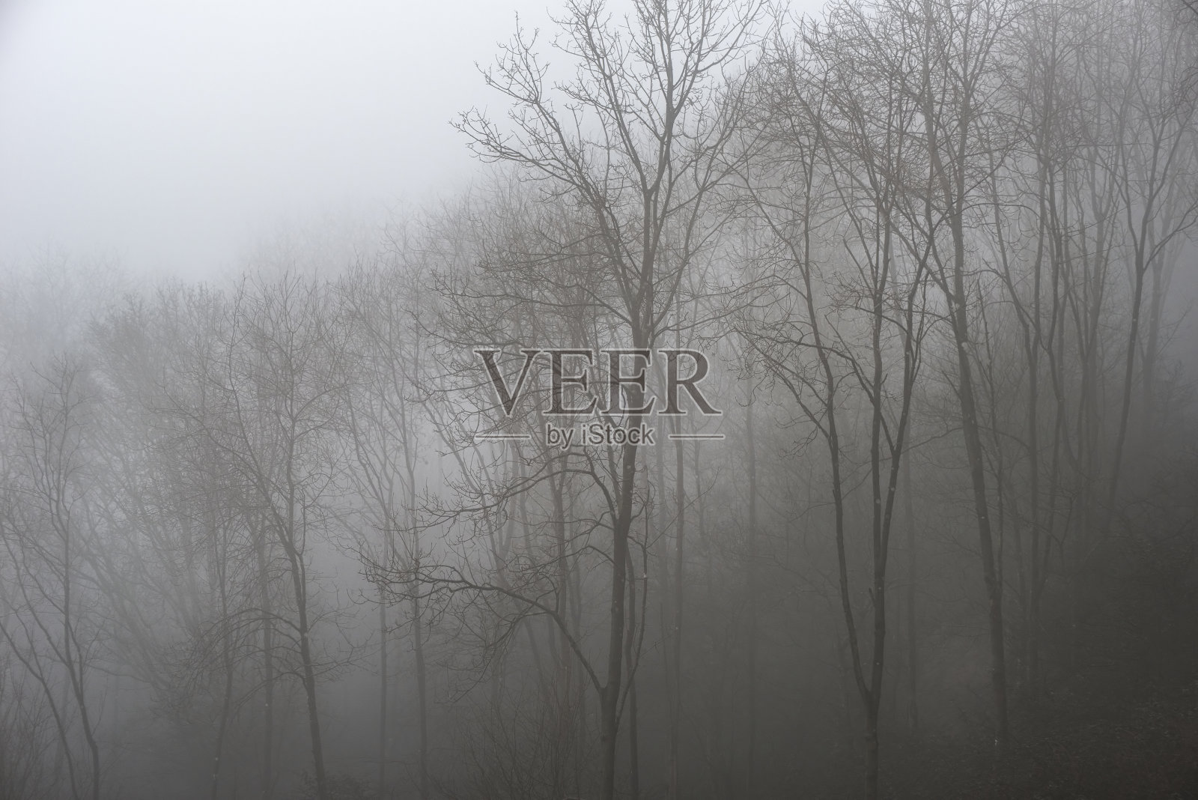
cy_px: 400
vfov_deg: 12.5
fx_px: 3662
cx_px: 599
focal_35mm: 110
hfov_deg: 18.6
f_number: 8
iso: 100
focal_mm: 110
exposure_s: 1/60
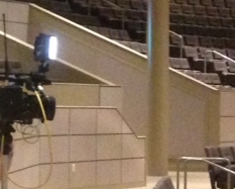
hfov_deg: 8.2
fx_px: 1539
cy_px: 174
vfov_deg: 7.0
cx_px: 509
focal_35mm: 221
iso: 400
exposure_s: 1/17
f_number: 2.4
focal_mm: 4.13
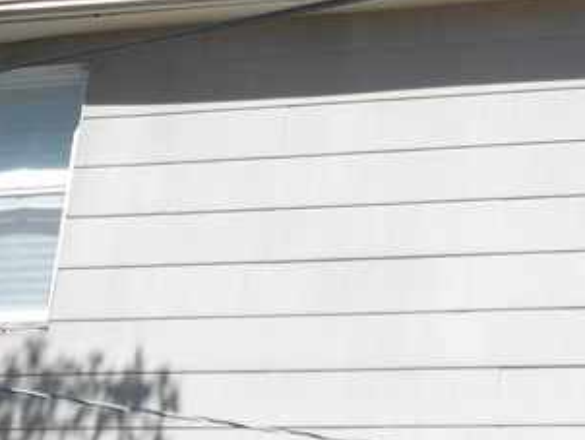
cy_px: -267
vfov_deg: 9.6
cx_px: 477
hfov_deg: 13.2
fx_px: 2520
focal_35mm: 149
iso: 80
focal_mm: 7.7
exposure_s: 1/400
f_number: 4.2
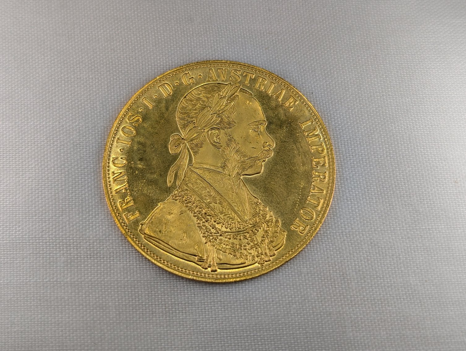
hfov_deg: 38.9
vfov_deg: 29.8
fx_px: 661
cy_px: 176
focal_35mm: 49
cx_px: 233
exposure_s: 1/864
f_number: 1.68
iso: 19
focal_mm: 6.9
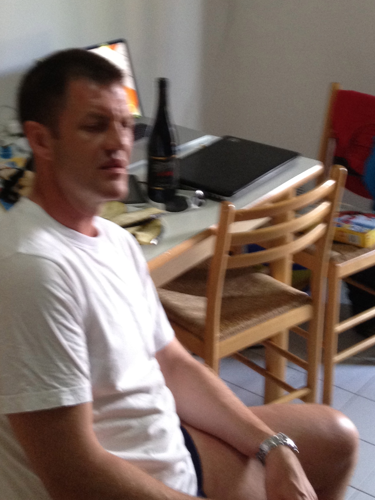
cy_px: 108
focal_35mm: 70
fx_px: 1011
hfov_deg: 20.9
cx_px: 98
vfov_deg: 27.3
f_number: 2.4
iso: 160
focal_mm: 4.28
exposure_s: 1/20
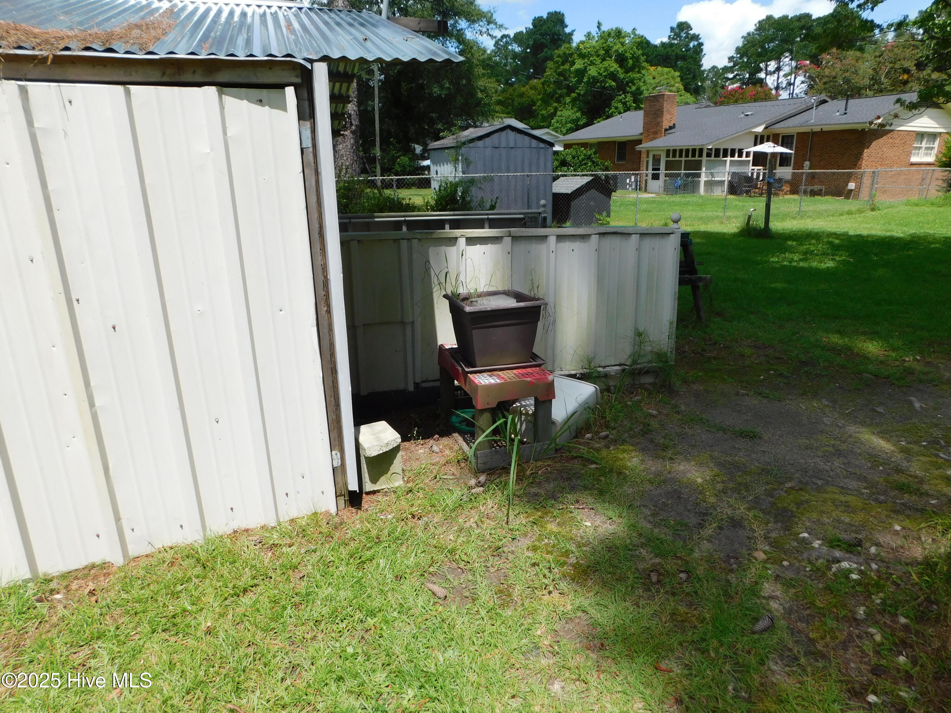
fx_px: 632
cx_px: 476
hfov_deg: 73.9
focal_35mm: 23
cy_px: 356
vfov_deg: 58.9
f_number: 3
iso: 125
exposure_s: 1/1500
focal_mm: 4
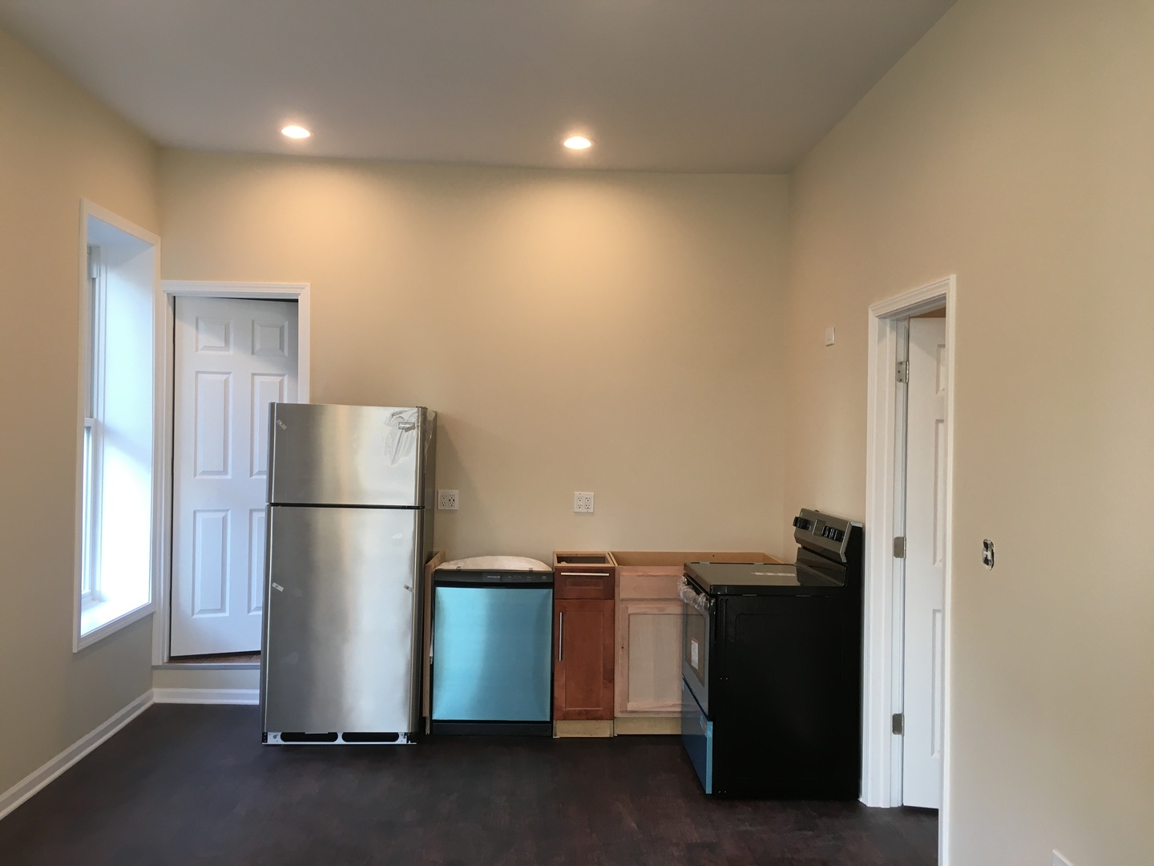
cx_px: 577
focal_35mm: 29
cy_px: 433
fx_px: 967
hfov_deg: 61.7
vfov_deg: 48.2
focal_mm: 4.15
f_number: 2.2
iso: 50
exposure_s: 1/30
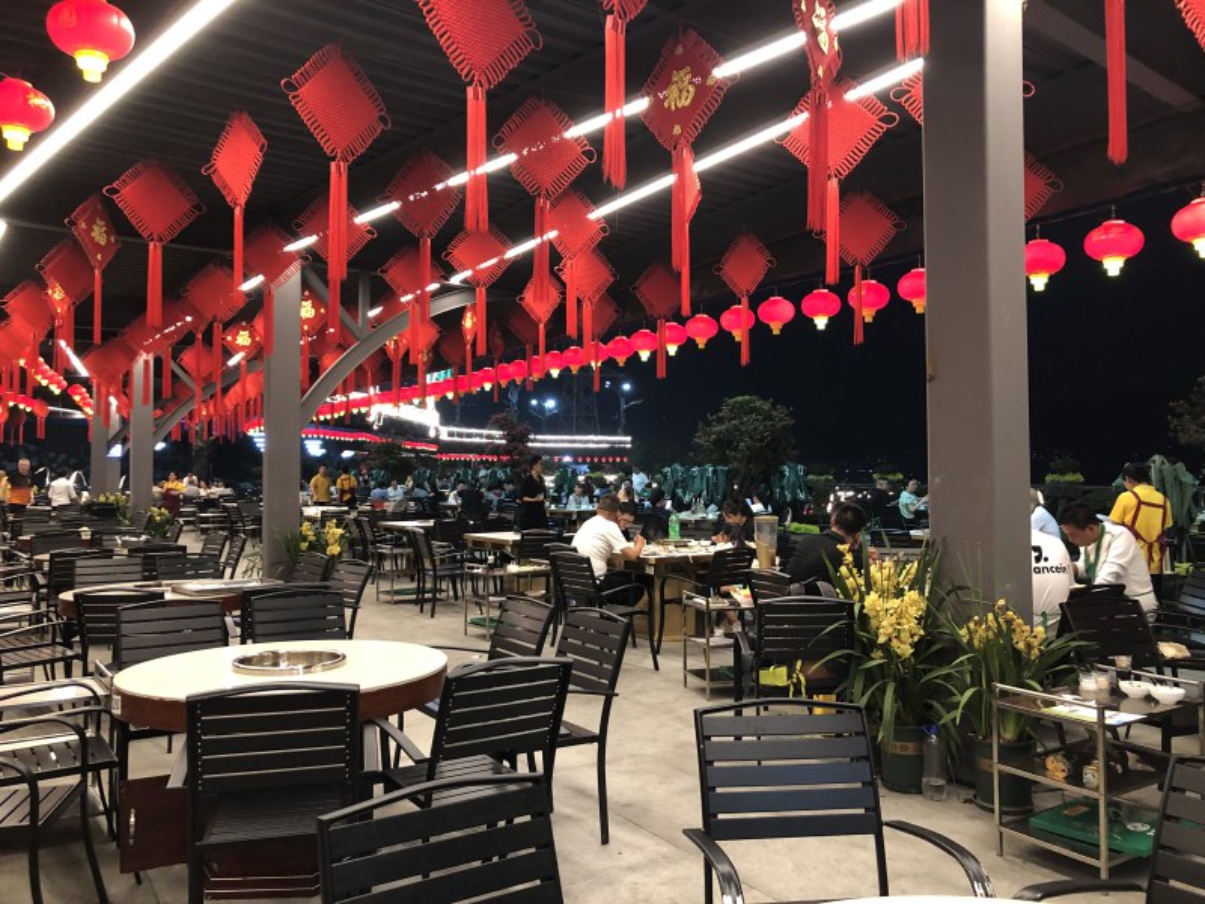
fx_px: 975
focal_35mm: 28
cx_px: 602
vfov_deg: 49.7
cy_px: 452
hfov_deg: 63.4
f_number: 1.8
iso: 100
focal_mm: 4
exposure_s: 1/17
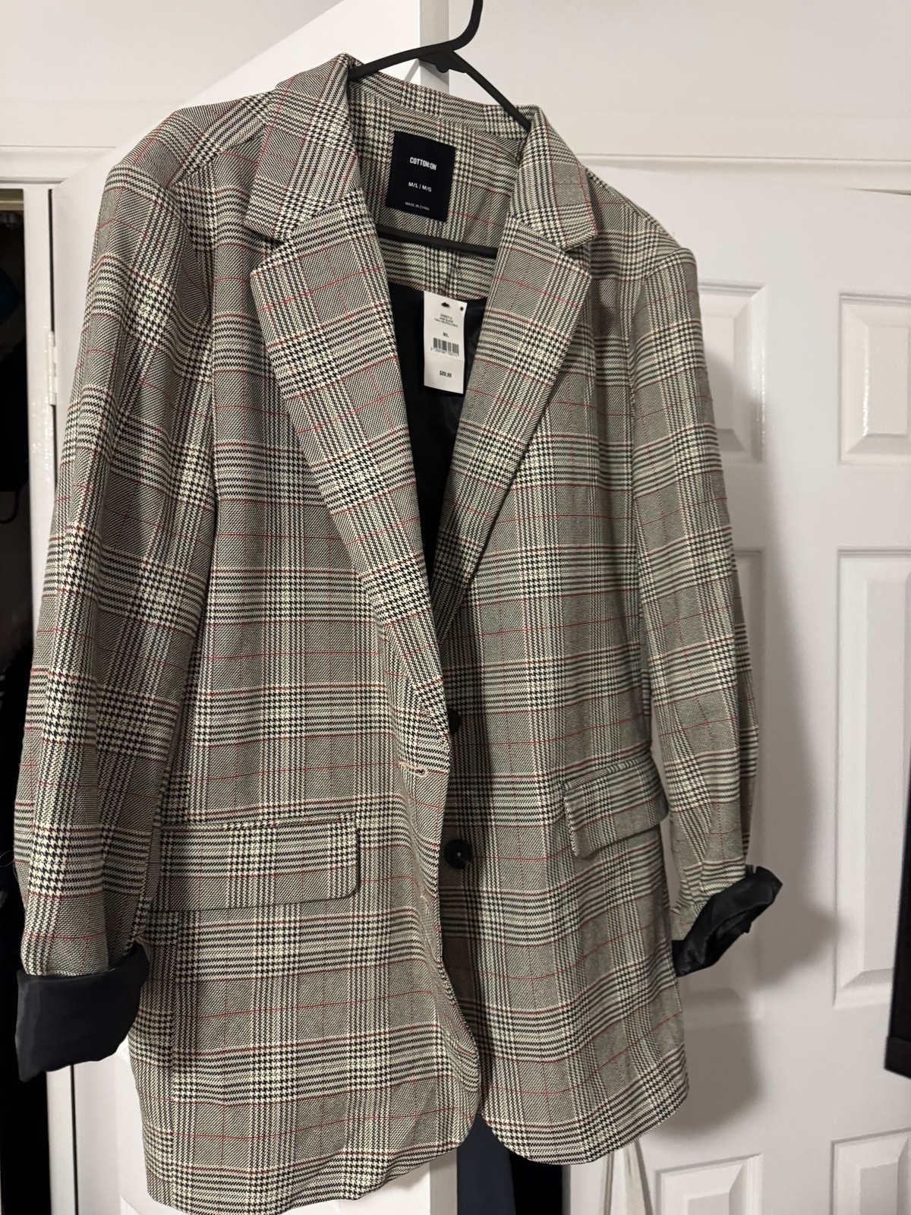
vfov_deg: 71.6
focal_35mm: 24
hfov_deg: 56.8
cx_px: 456
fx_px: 842
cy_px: 608
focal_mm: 6.76
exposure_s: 1/50
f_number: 1.78
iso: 800
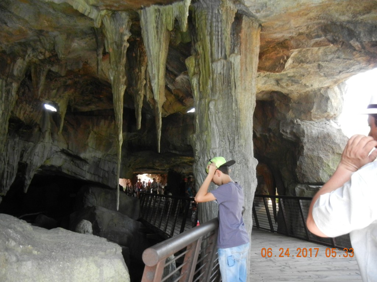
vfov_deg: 46.8
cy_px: 141
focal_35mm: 30
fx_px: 327
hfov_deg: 60.0
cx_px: 188
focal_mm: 5.4
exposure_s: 1/147
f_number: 3.5
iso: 640
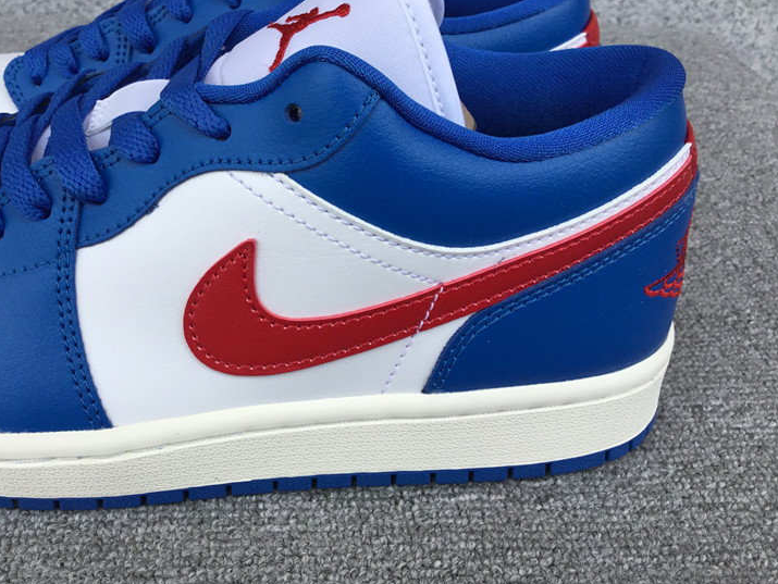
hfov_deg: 47.5
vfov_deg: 36.7
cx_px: 304
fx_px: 877
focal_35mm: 39
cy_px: 233
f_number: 2.4
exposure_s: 1/367
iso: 25
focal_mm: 3.3
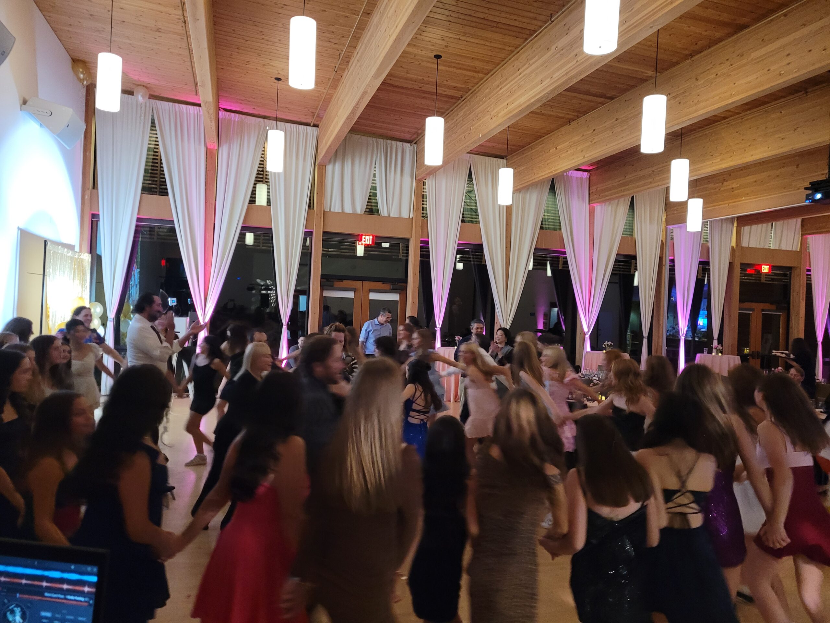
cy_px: 312
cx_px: 415
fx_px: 623
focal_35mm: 26
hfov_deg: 67.3
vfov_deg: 53.1
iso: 640
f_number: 1.8
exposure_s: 1/30
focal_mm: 5.4
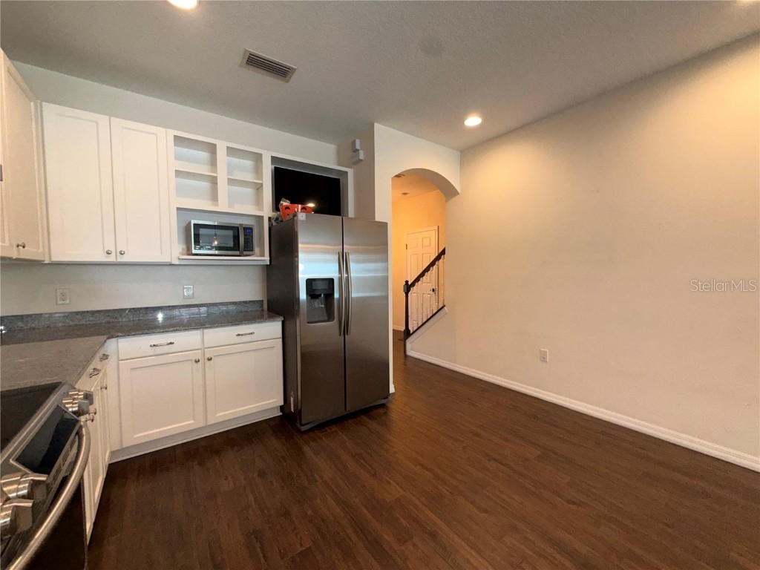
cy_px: 285
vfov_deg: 85.7
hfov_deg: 102.1
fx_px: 307
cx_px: 380
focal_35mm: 14
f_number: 2.2
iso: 250
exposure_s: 1/60
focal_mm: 2.22
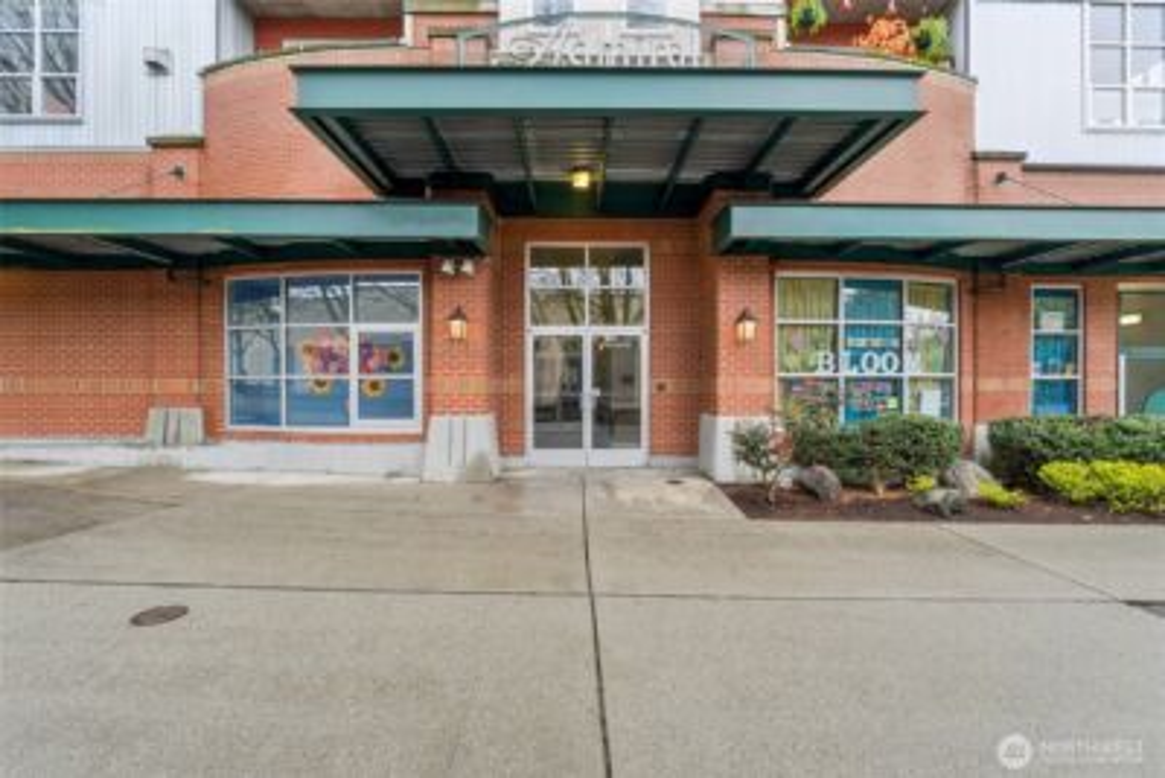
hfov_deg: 100.4
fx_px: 486
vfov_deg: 77.4
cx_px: 582
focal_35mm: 15
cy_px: 389
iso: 250
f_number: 9
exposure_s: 1/20
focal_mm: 10
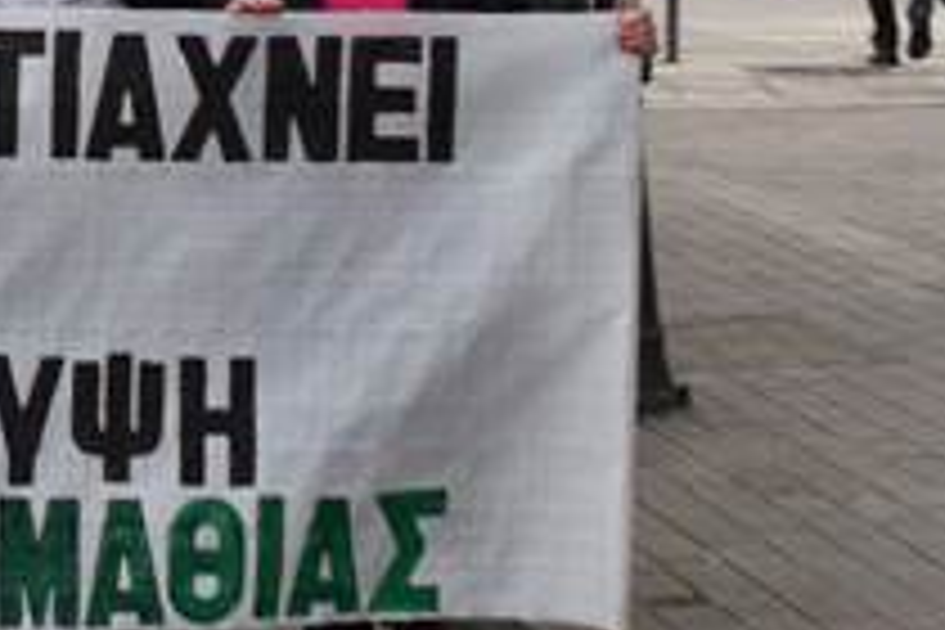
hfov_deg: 11.4
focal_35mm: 177
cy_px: -241
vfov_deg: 7.7
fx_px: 4643
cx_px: -243
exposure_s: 1/250
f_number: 8
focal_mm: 31
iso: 160
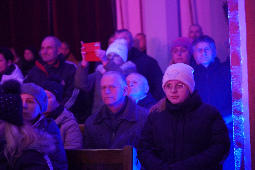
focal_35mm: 96
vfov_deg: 14.3
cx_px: 128
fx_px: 680
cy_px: 85
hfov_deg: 21.2
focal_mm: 96
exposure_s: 1/30
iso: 12800
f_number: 4
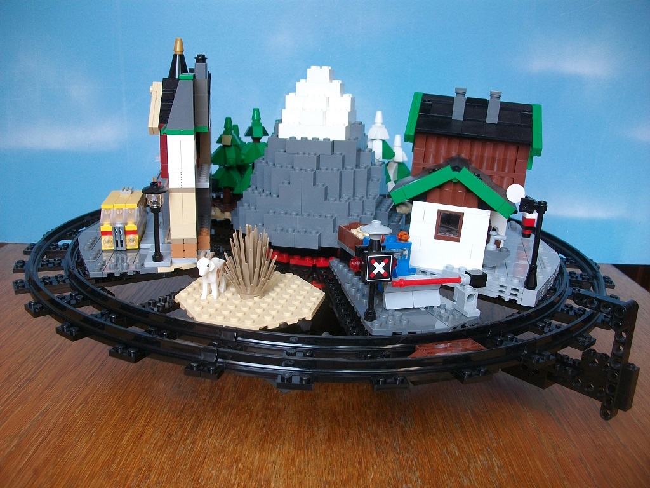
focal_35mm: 32
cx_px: 325
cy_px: 244
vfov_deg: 44.2
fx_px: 601
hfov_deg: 56.8
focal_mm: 5.7
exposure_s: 1/69.5
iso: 80
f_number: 2.9
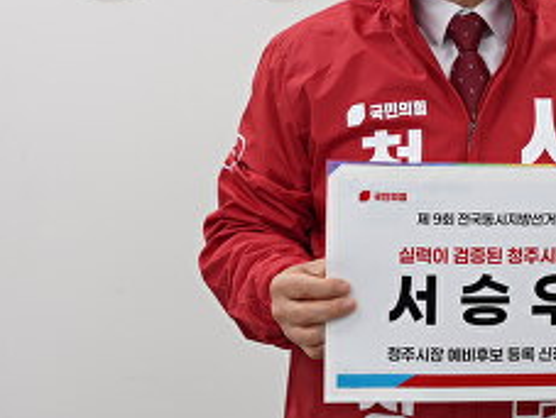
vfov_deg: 13.4
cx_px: 473
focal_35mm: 109
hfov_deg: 17.7
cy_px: 10
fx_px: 1761
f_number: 4
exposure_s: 1/50
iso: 250
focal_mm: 44.6
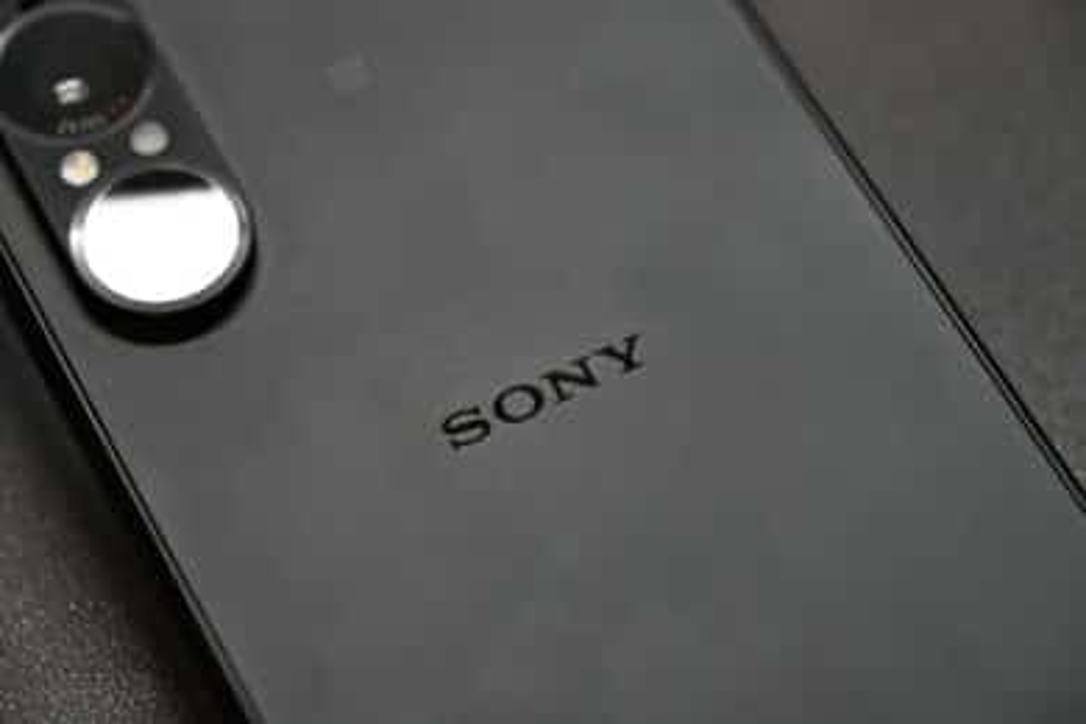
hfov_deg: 17.1
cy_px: 362
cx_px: 543
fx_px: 3620
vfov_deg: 11.4
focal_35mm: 120
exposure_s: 1/125
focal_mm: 120
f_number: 7.1
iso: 3200
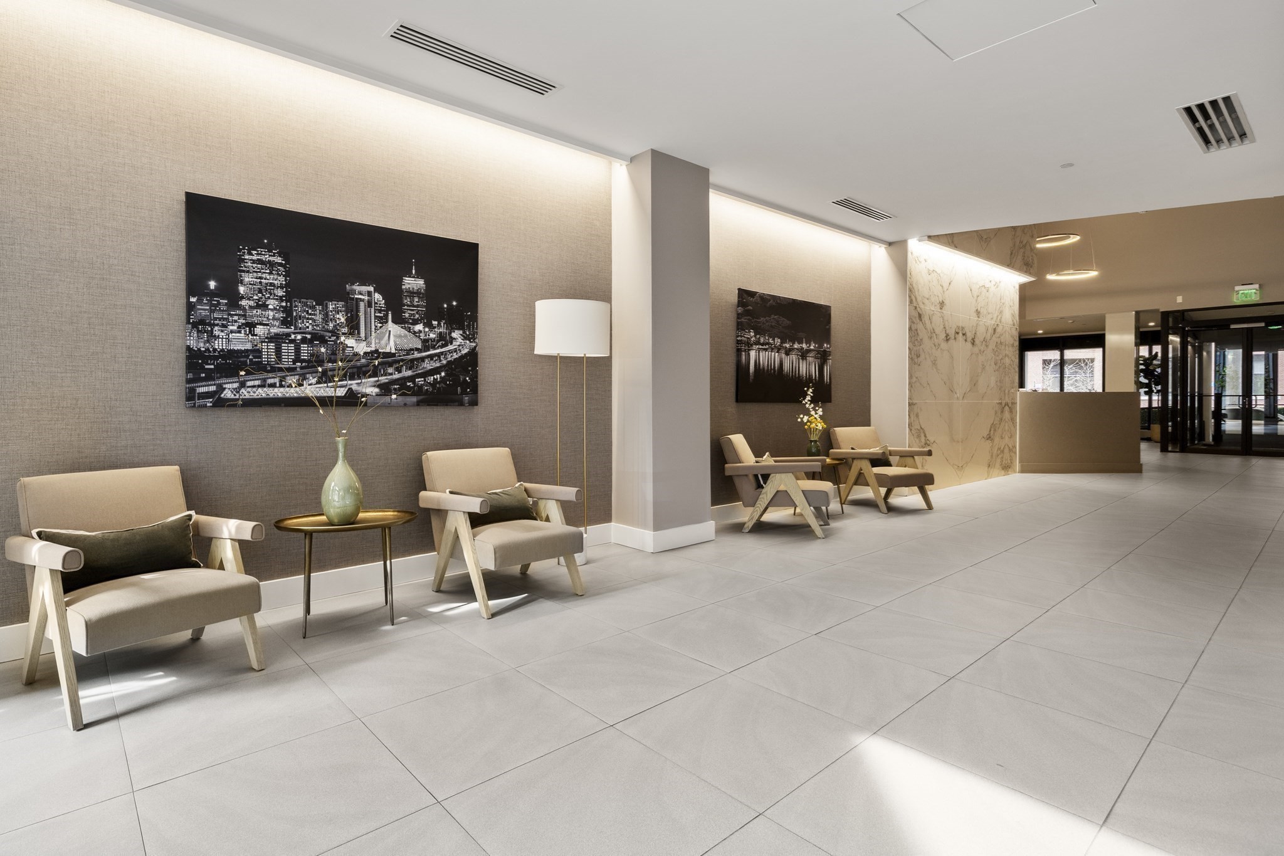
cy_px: 428
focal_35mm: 17
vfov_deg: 70.4
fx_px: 606
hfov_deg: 93.3
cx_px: 642
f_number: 7.1
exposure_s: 1/6
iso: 320
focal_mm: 17
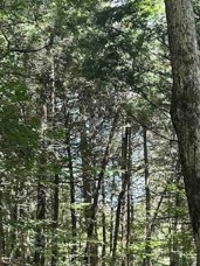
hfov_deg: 18.2
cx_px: 135
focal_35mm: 81
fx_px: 624
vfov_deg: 23.0
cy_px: 274
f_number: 1.78
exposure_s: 1/121
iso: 125
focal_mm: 6.86
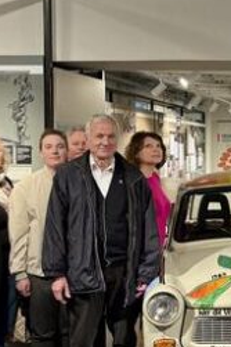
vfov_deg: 27.0
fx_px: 723
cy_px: 163
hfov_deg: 16.6
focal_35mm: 75
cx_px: 342
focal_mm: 5.96
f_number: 1.6
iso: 125
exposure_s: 1/94
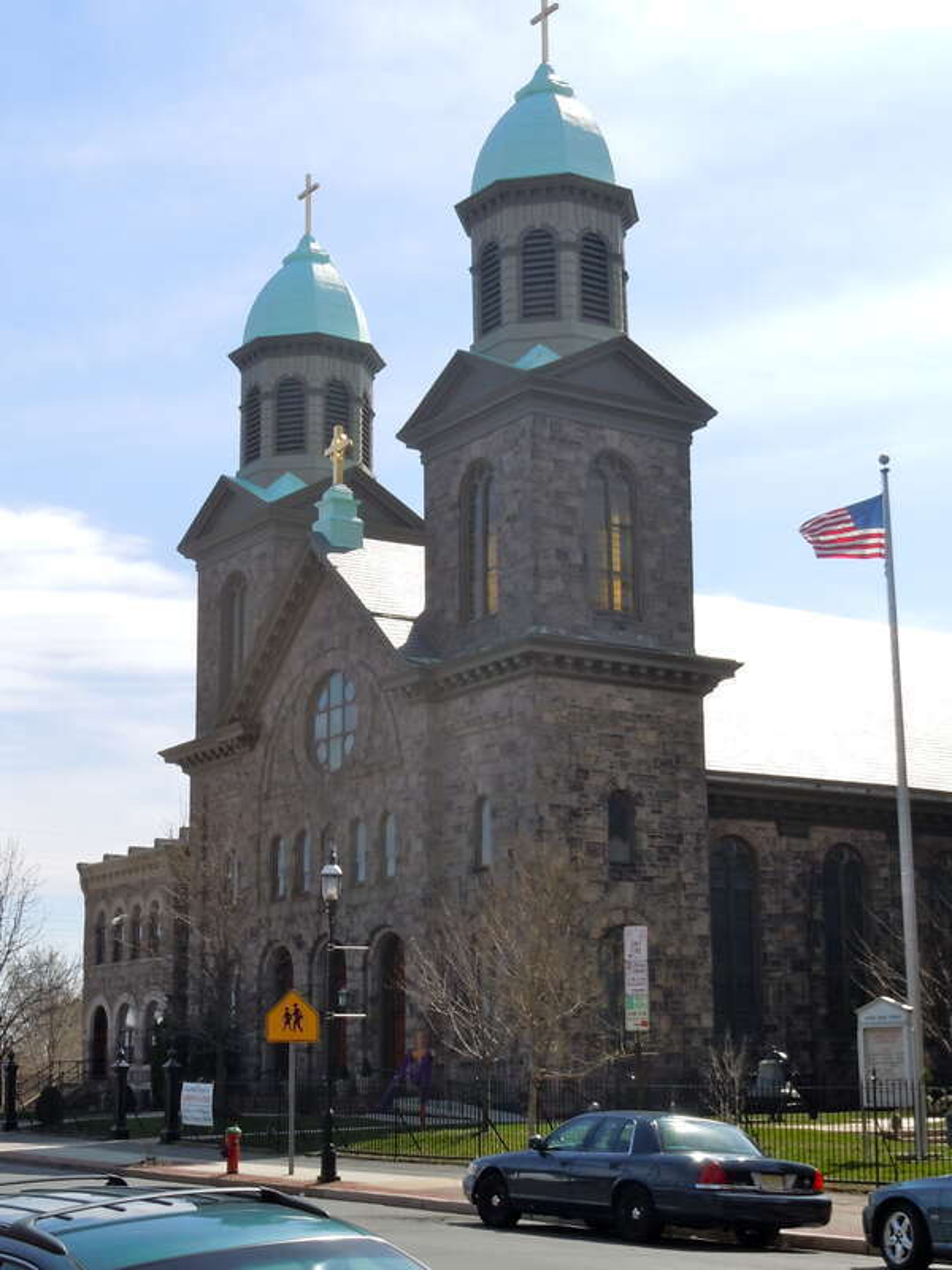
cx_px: 476
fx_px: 1980
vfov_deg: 35.5
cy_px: 635
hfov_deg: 27.0
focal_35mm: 54
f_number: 4.9
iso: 100
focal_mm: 9.6
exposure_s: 1/500
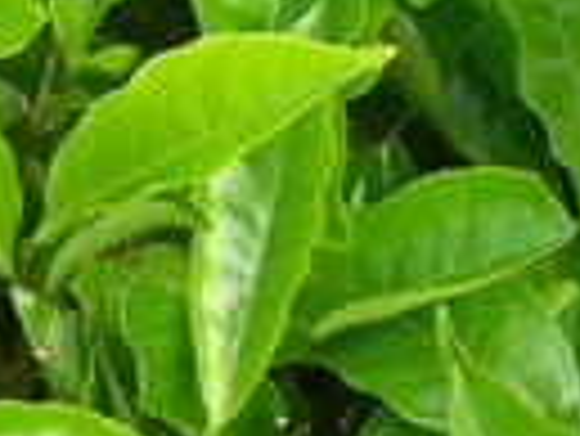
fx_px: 3153
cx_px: -265
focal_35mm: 188
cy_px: 166
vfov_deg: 7.9
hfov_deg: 10.2
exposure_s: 1/60.5
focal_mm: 7.8
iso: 50
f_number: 4.8
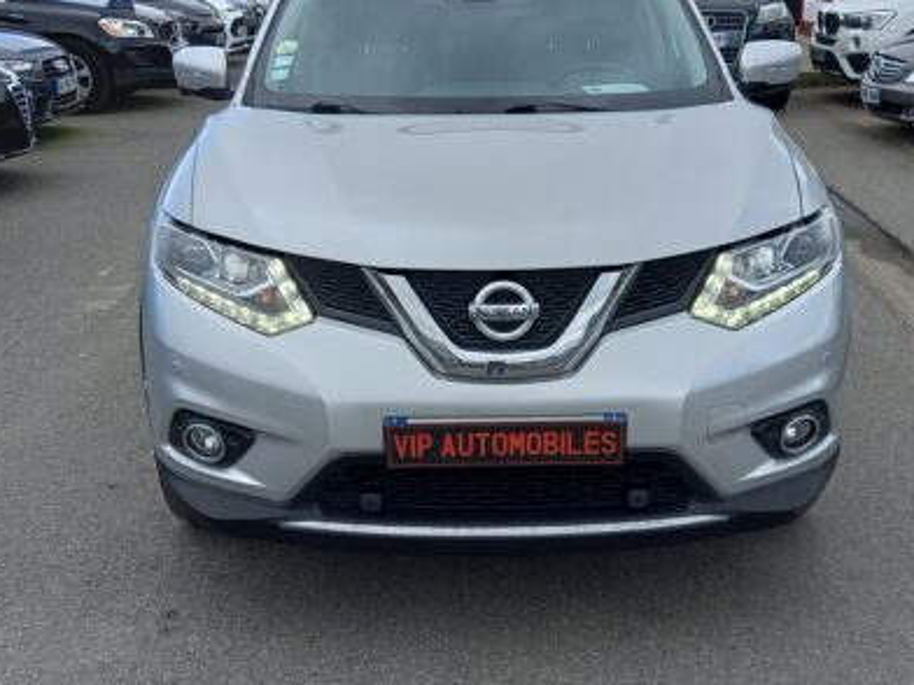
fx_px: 1347
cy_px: 305
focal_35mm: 51
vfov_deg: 28.5
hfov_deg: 37.5
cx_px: 471
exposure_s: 1/238
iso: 25
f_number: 2
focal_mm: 4.6
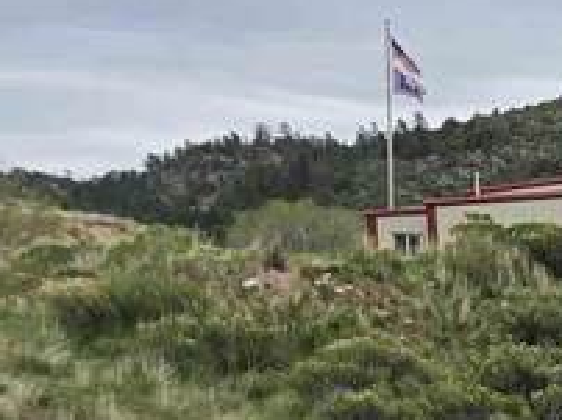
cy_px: 695
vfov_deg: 9.7
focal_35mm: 146
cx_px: 1580
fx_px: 2368
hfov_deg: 10.4
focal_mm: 6.3
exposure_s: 1/861
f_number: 1.7
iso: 12
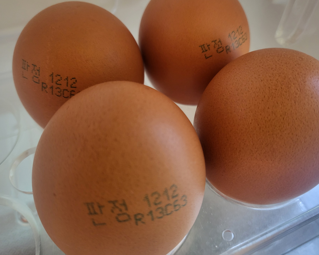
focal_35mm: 28
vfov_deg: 51.5
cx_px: 175
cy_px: 124
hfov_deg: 62.1
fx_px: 264
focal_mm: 4.25
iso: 500
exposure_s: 1/24
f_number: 1.8
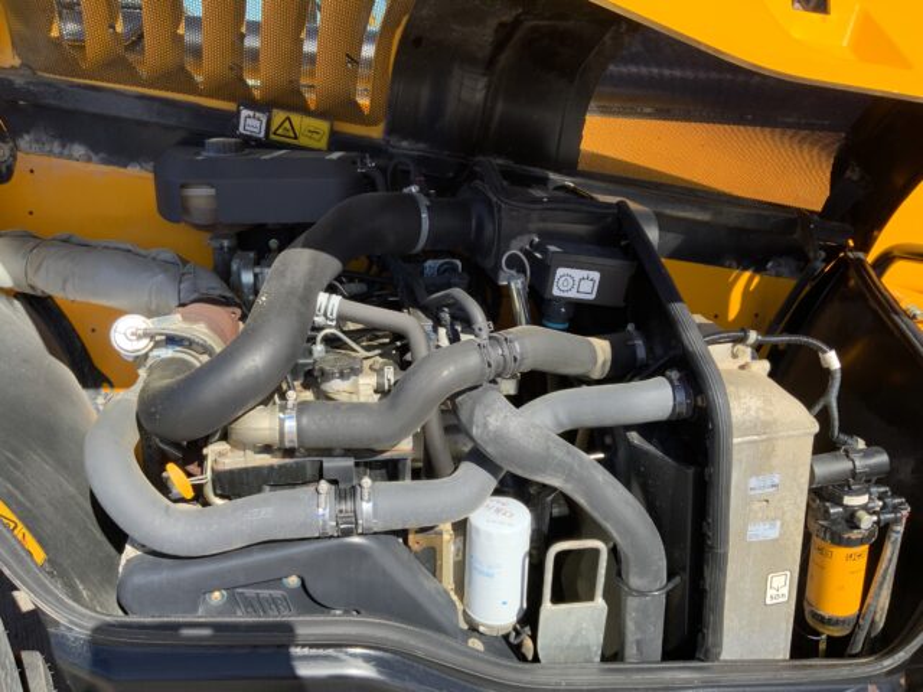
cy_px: 346
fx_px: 773
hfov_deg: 61.7
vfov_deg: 48.2
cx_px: 462
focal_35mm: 29
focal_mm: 3
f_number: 1.8
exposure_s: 1/650
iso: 16
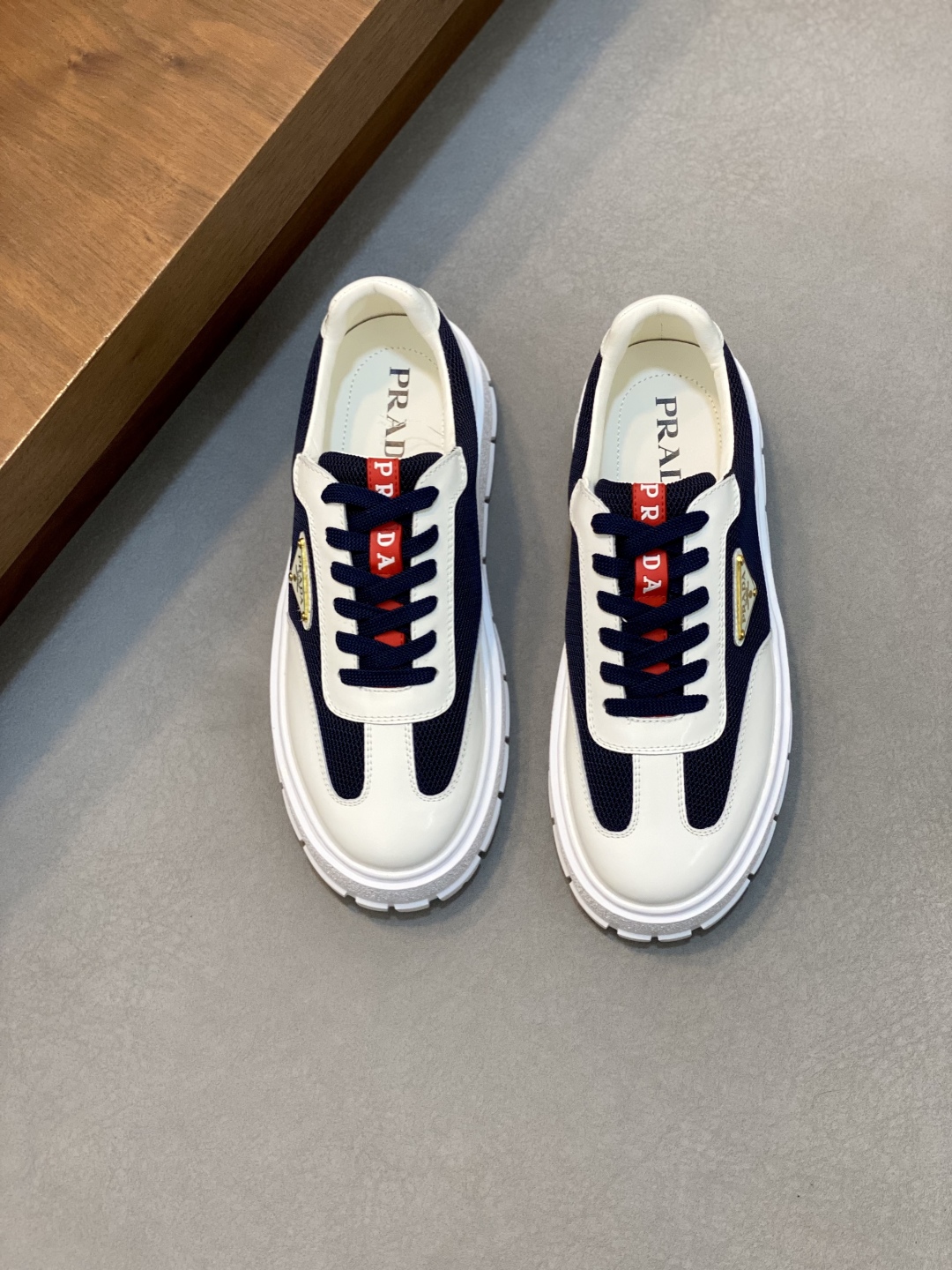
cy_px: 635
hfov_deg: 28.0
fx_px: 1907
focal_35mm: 52
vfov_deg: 36.8
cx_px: 476
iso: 100
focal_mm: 6
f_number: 2
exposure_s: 1/100
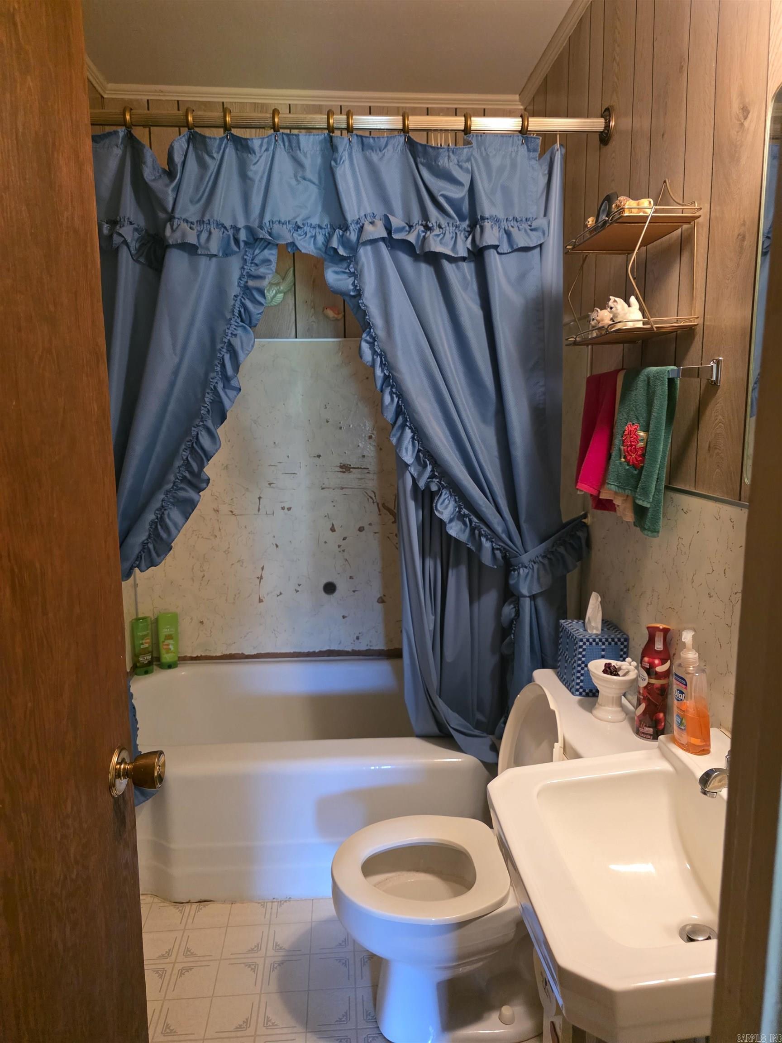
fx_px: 693
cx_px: 391
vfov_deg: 73.9
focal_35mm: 23
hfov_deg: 58.9
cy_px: 522
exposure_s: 1/120
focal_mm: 6.3
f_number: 1.7
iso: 1250
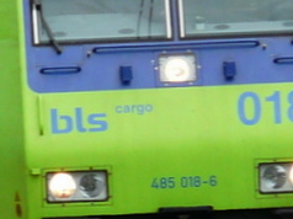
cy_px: 57
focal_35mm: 1524
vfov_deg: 1.0
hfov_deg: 1.3
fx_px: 12887
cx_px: -102
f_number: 5
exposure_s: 1/200
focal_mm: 59.5
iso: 100
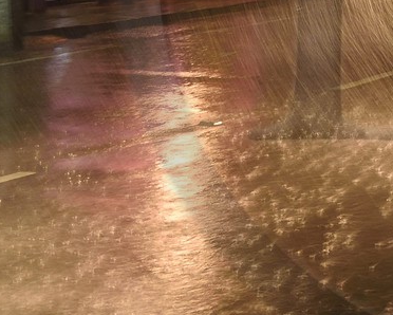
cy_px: -33
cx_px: 547
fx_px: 1268
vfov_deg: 13.8
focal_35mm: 109
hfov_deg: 16.4
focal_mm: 27
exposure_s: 1/13
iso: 1600
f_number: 3.5
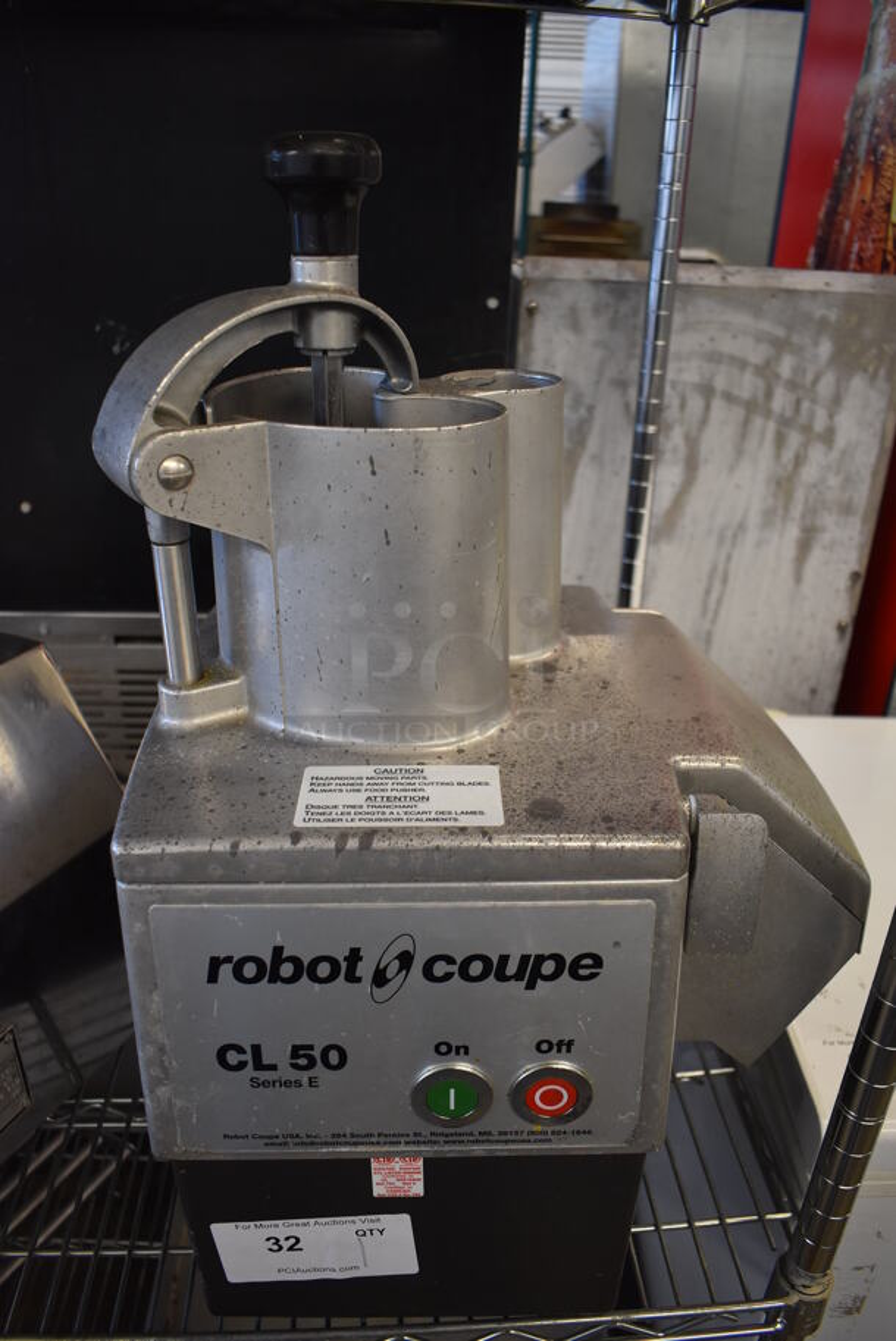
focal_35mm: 27
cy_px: 670
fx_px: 1006
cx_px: 448
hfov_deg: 48.0
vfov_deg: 67.3
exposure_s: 1/160
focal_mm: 18
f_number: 3.5
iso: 800
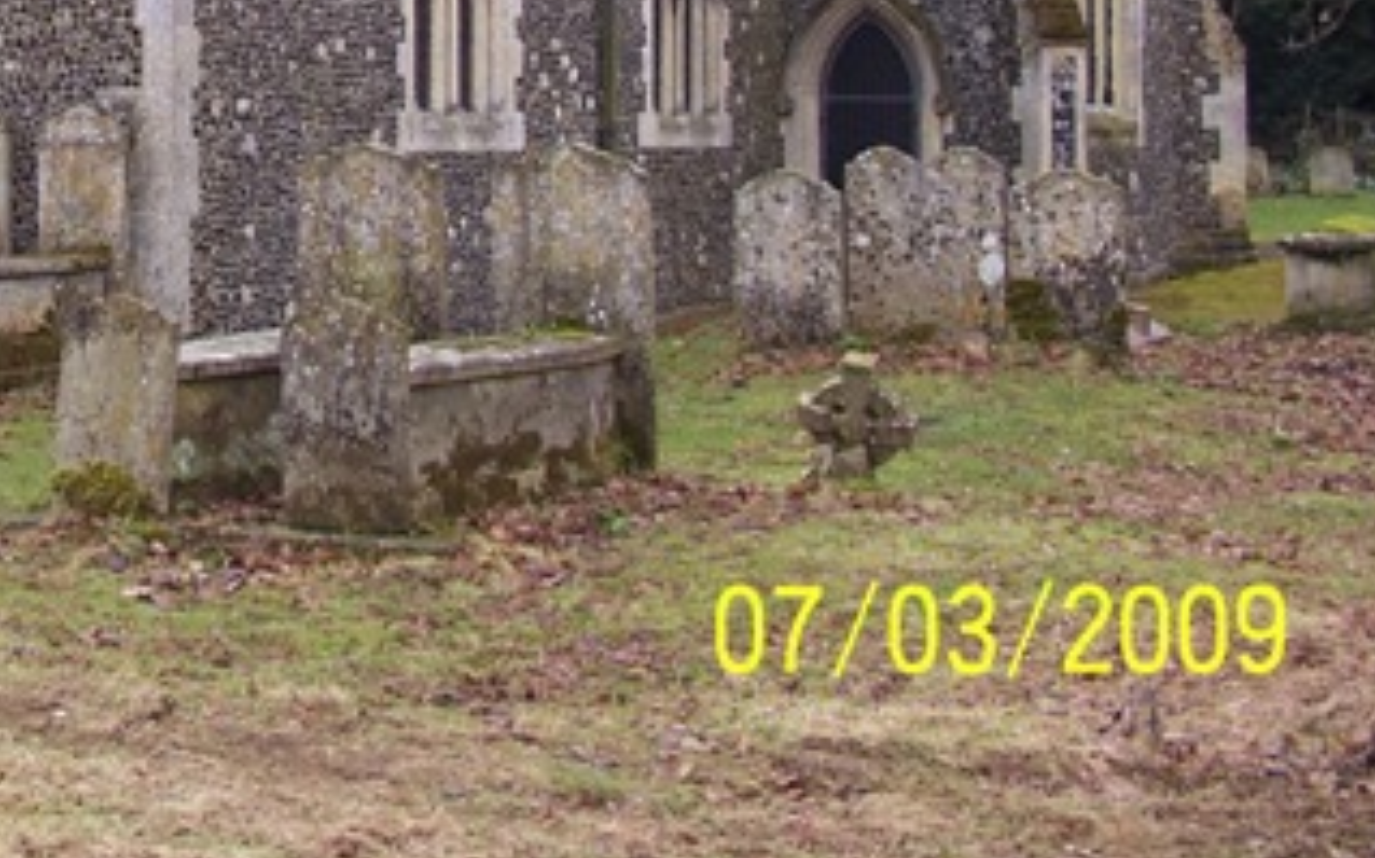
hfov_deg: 26.3
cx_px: 54
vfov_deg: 16.7
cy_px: -155
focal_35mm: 75
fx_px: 2809
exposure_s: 1/90
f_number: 2.8
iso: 80
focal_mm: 6
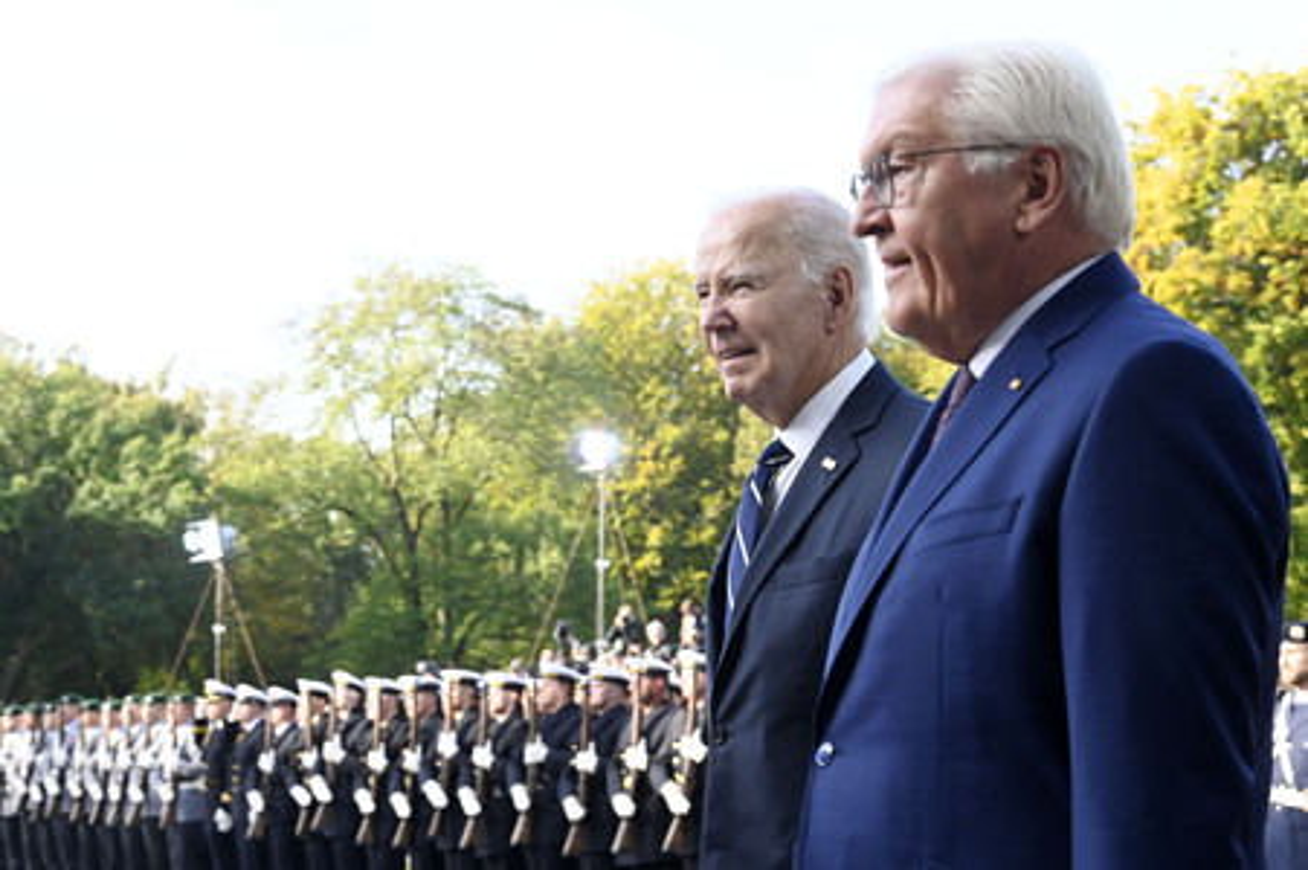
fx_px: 2977
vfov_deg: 16.6
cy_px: 435
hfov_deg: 24.8
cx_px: 654
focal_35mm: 82
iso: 1250
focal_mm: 82
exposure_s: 1/250
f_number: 11
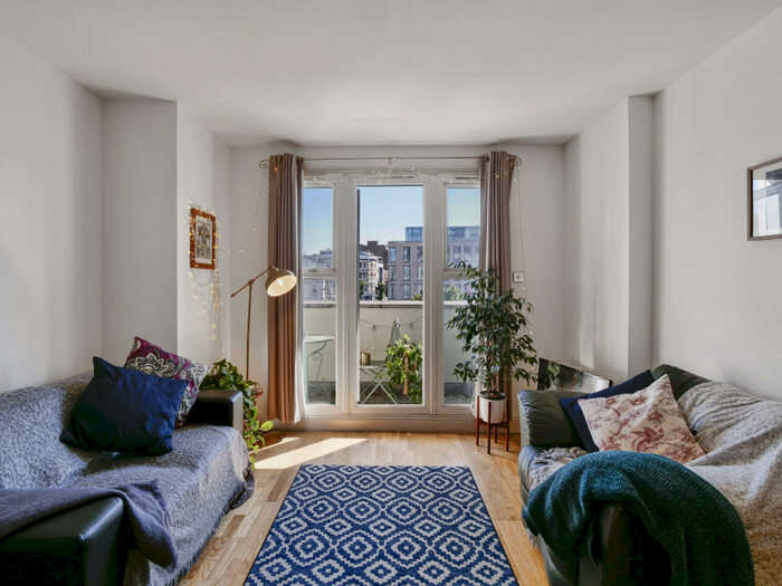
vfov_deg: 78.1
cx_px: 391
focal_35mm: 16
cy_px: 293
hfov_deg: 94.5
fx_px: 361
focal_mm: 8
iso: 100
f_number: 6.3
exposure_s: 1/20
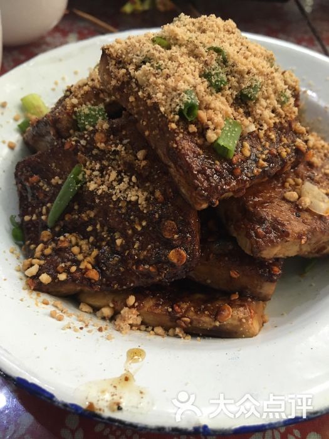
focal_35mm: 29
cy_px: 220
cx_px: 164
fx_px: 367
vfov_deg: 61.7
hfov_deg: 48.2
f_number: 2.2
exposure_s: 1/17
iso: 80
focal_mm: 4.15
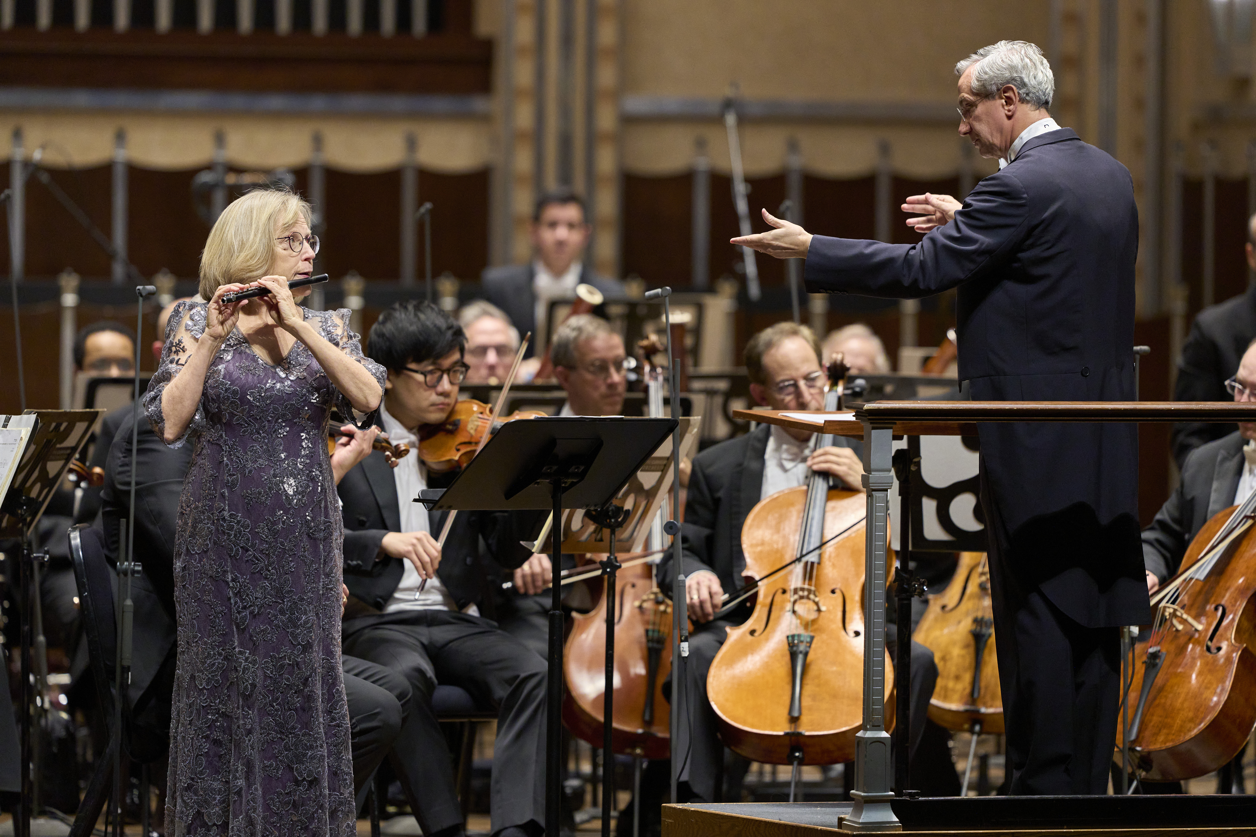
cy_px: 418
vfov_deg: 4.6
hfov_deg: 6.9
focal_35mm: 300
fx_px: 10466
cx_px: 628
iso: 4000
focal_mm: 300
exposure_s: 1/500
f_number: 3.5
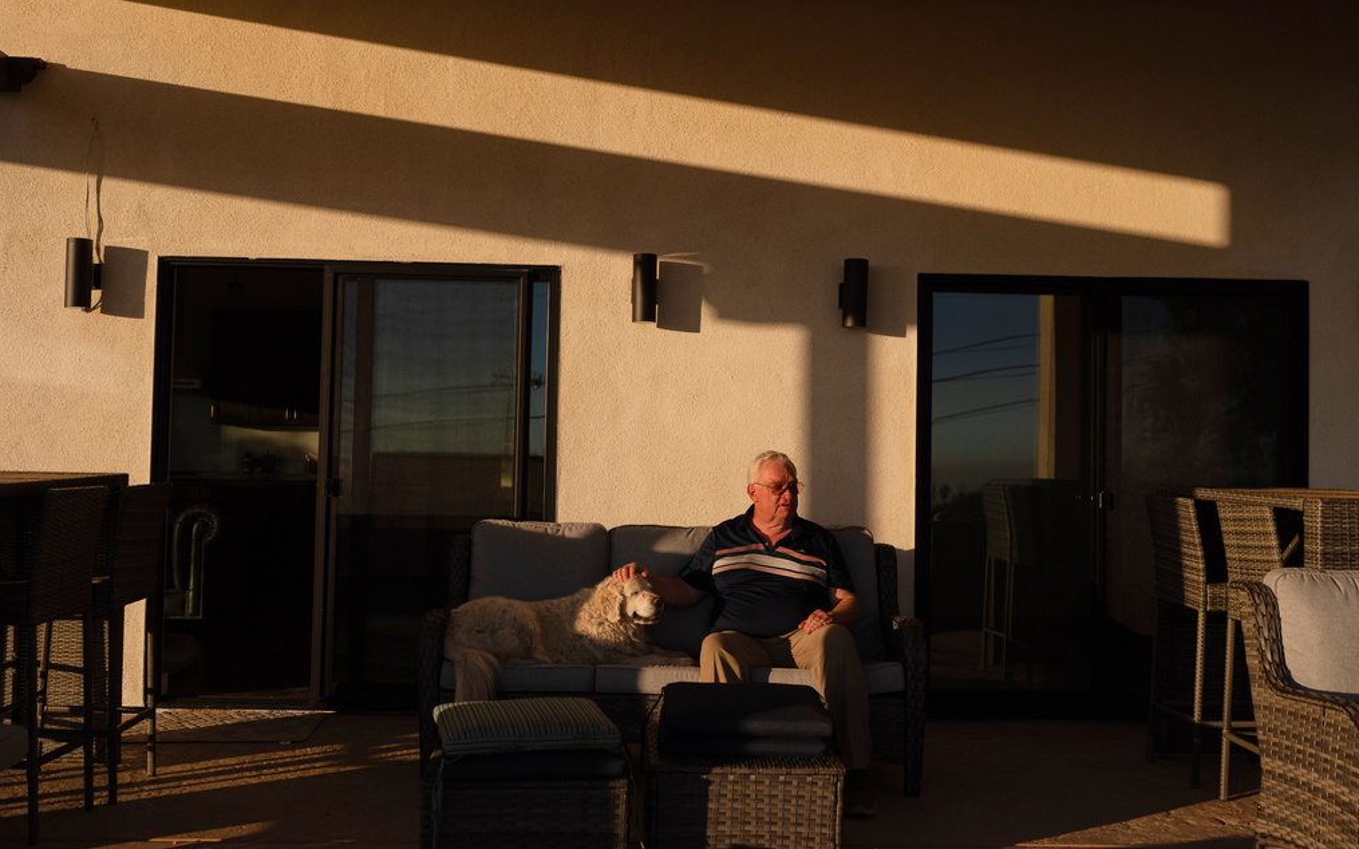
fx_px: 1333
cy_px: 398
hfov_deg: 54.0
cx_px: 677
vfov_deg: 35.3
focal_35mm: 36
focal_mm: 35
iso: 250
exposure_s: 1/20000
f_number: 2.5
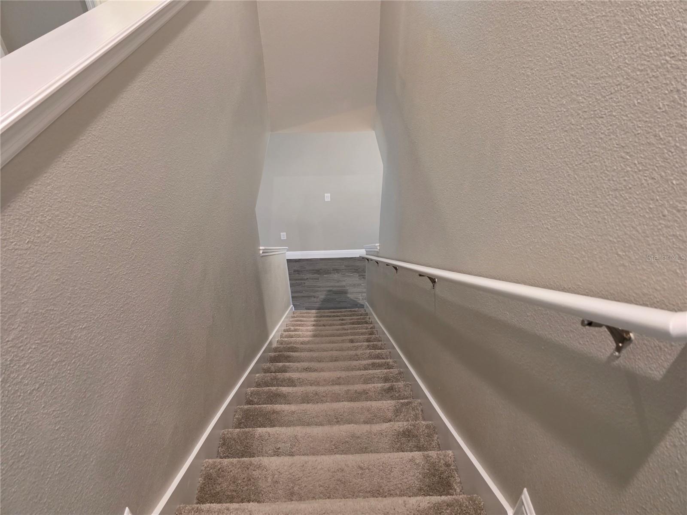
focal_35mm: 23
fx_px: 456
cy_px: 258
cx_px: 344
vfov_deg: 58.9
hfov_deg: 73.9
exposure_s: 1/120
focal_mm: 6.3
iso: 800
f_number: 1.7
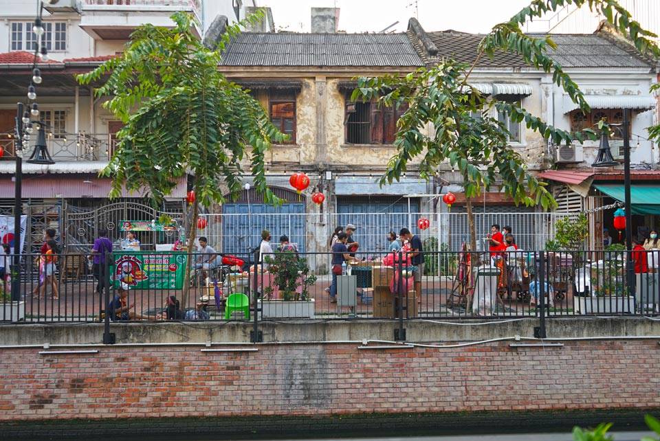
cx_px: 330
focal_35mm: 28
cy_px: 220
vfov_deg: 46.5
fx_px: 514
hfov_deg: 65.4
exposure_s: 1/160
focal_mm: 28
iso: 100
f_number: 4
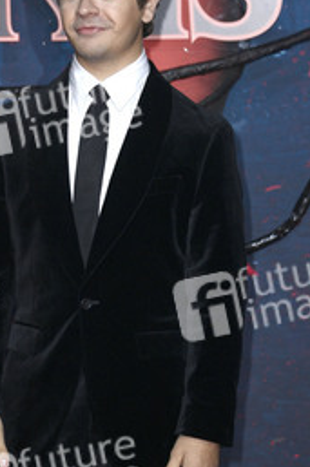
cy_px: 208
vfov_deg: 10.6
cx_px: 102
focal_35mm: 194
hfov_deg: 7.0
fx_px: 2516
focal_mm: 125
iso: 500
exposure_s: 1/200
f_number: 5.6
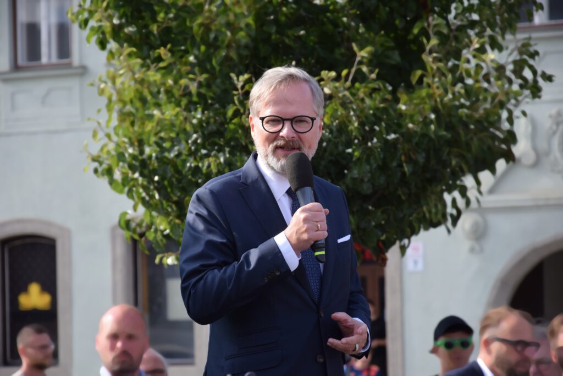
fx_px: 2299
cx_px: 282
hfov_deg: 14.0
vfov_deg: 9.3
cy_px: 188
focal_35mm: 147
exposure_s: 1/500
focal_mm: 98
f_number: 5.6
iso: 250
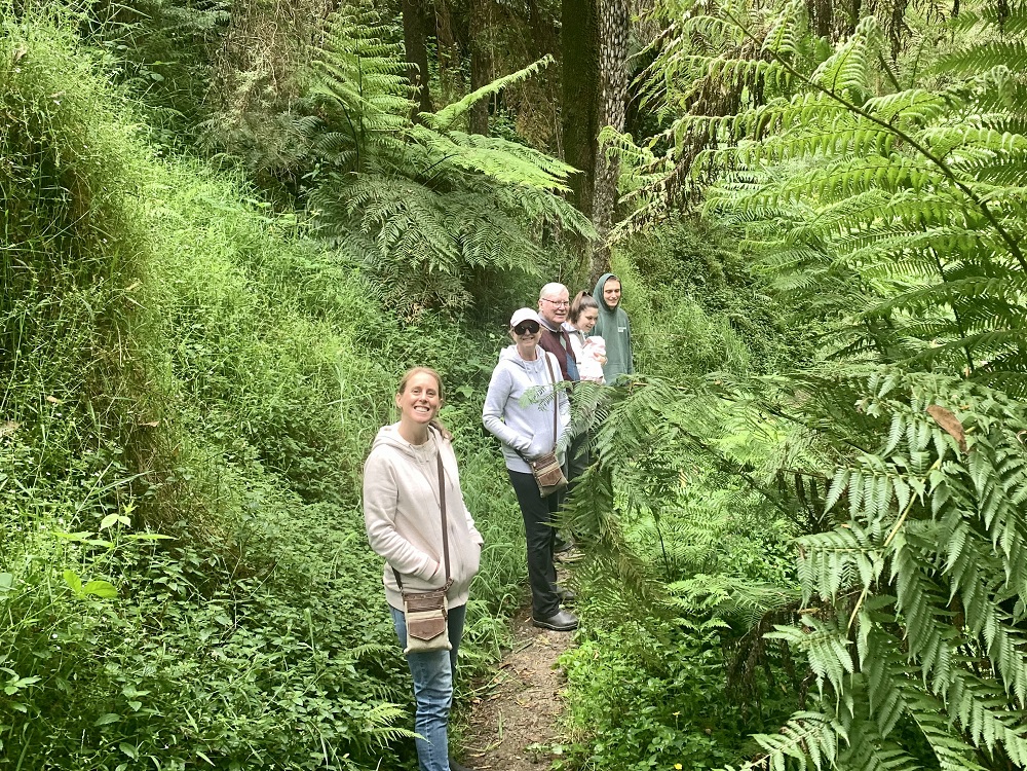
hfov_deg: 67.3
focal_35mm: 26
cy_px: 386
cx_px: 514
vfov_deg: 53.1
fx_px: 771
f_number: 1.8
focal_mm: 4.25
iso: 100
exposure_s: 1/121
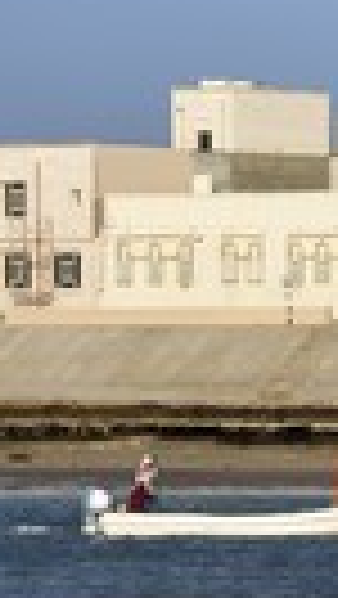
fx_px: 6329
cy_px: 418
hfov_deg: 3.0
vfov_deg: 5.4
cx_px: 798
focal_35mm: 398
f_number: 11
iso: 200
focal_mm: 120
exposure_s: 1/250
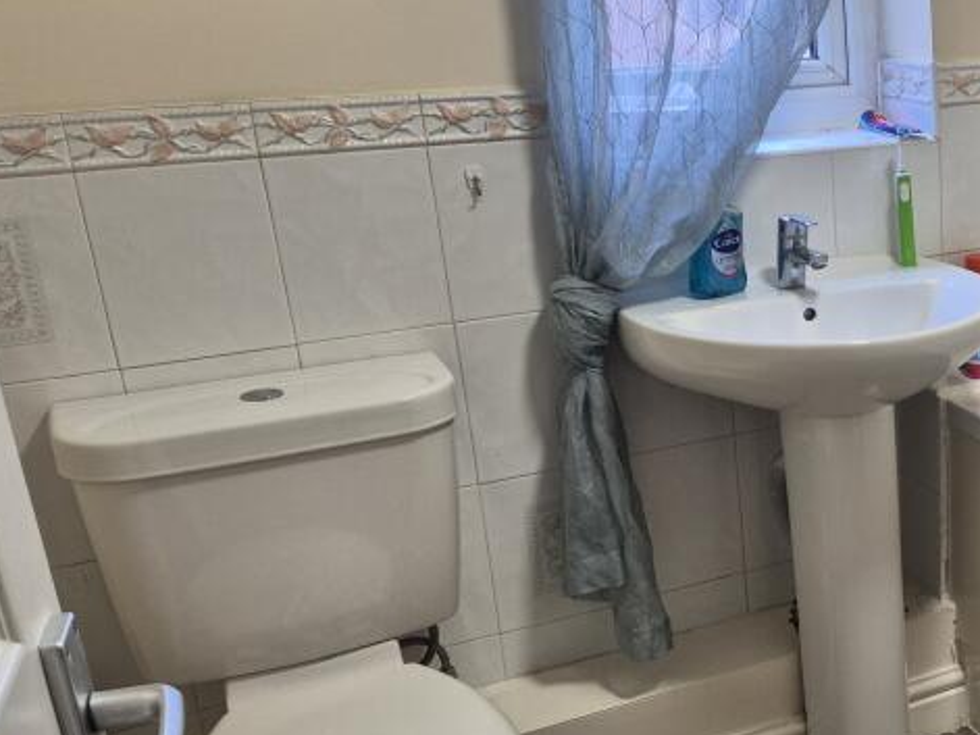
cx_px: 1020
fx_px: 1415
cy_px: 446
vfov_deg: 29.0
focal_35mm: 50
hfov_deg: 34.2
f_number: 1.8
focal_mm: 5.4
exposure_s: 1/100
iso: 50
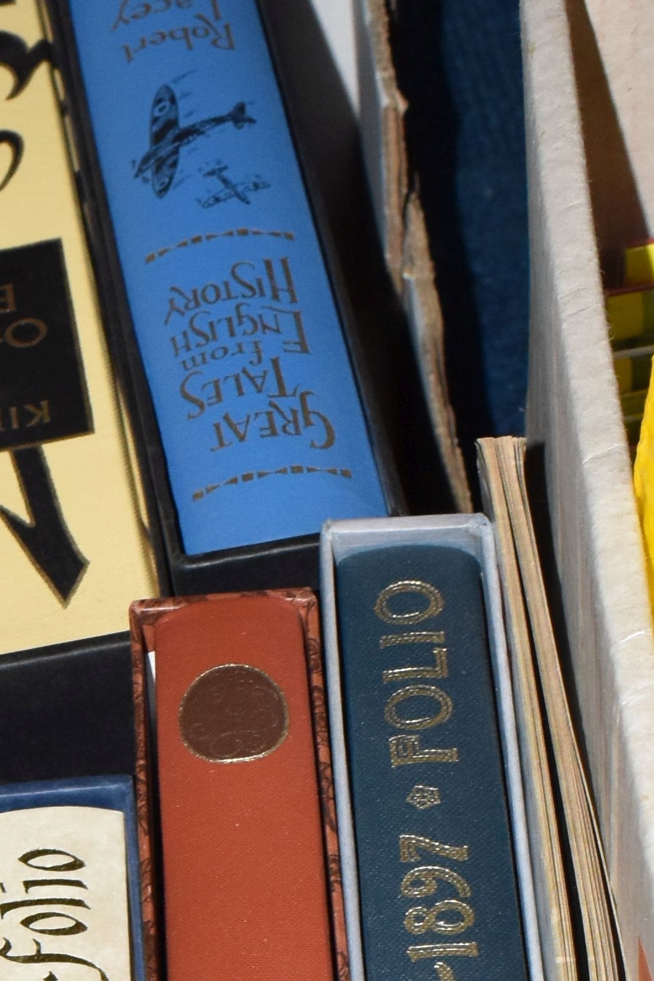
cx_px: -520
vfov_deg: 14.8
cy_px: 990
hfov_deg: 9.6
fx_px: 3705
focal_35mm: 136
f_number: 8
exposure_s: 1/60
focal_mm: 24
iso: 800
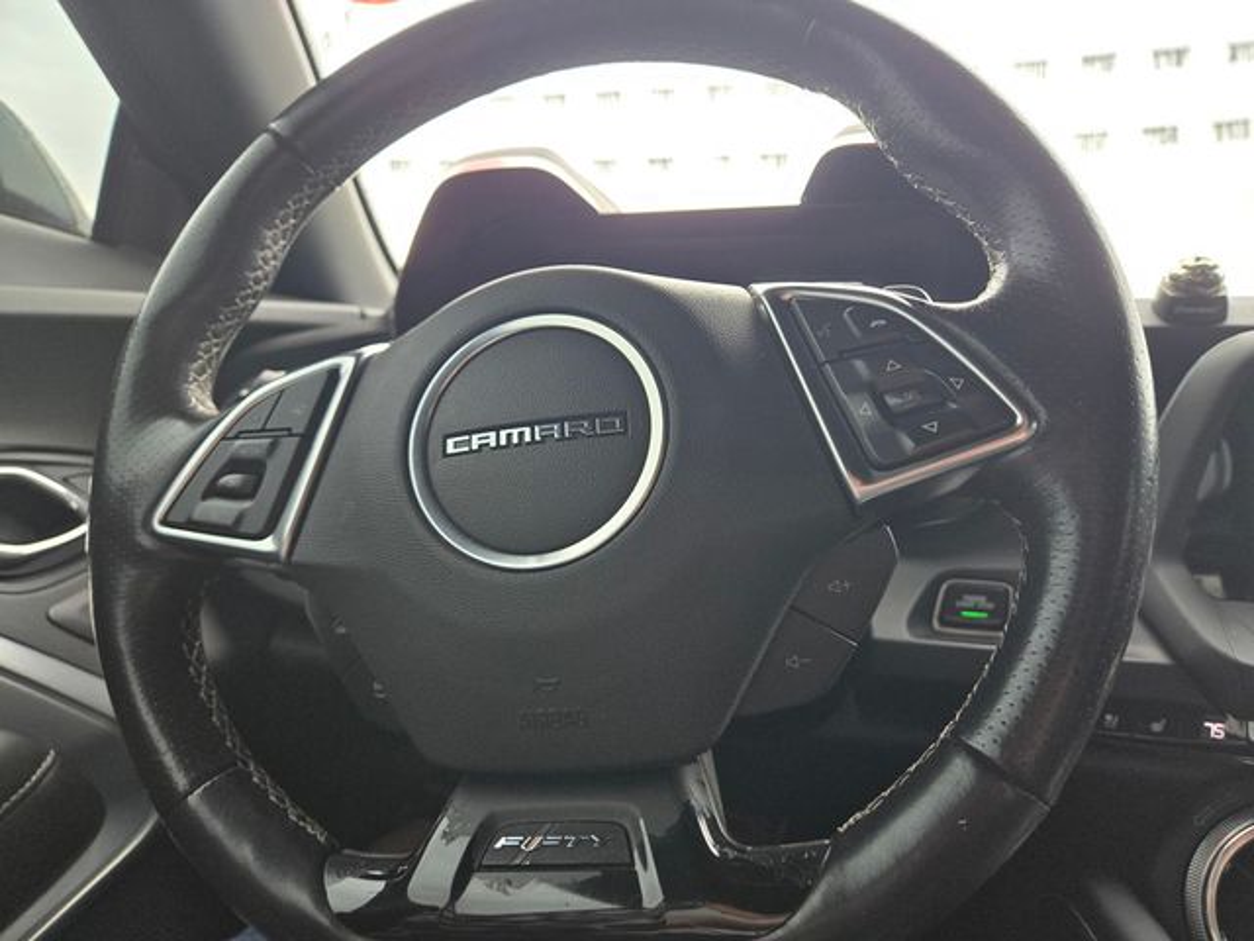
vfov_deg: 58.9
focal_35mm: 23
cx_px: 627
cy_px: 470
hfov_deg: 73.9
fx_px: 833
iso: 160
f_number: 1.8
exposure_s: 1/180
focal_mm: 5.4
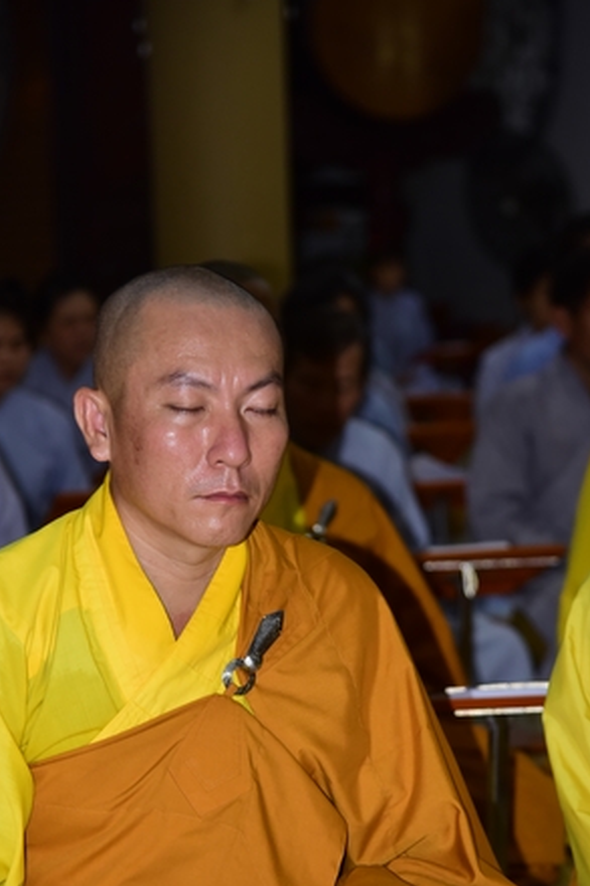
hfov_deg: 9.5
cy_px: 588
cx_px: 260
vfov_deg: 14.1
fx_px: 3567
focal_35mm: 145
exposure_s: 1/60
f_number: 4.5
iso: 1250
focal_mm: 98
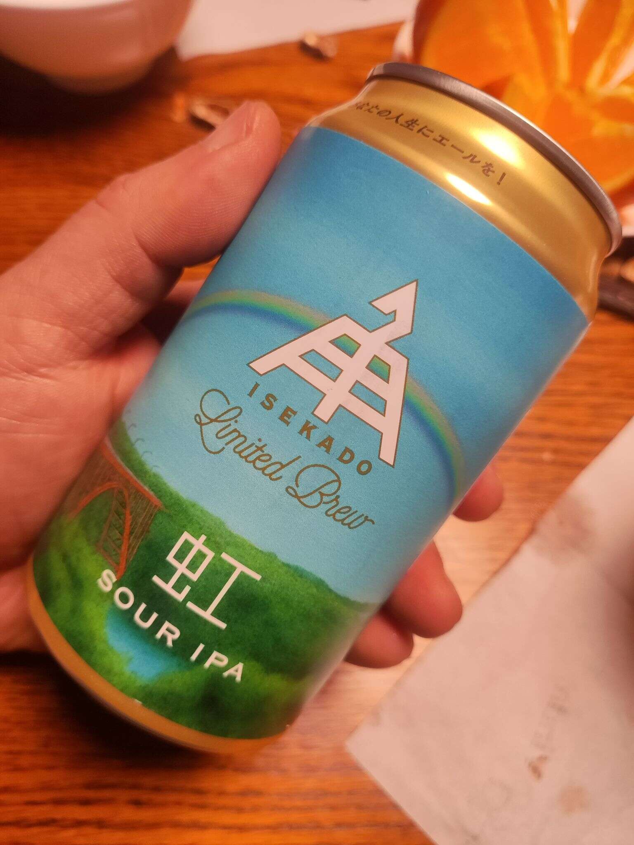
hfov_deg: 54.9
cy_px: 422
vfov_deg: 69.4
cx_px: 317
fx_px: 611
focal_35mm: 25
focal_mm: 4.71
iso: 147
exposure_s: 1/100
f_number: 1.79
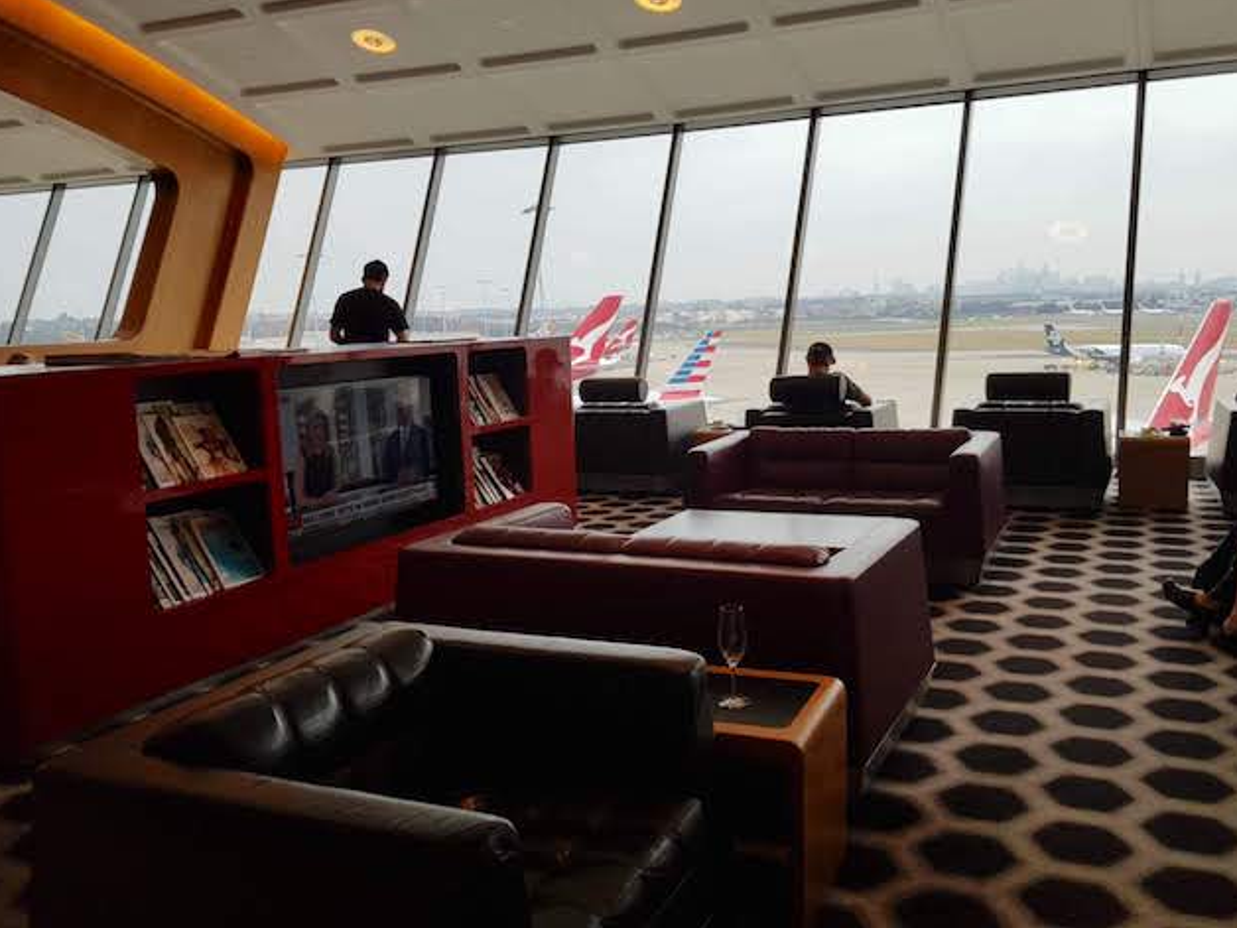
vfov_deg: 48.2
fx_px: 1036
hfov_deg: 61.5
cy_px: 470
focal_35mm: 29
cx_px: 678
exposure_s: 1/346
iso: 40
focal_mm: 4.2
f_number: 1.7
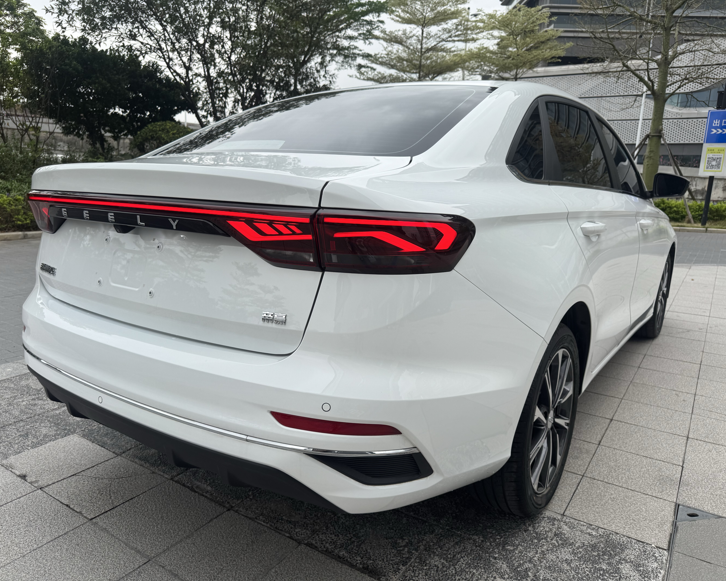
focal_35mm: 25
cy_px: 290
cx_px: 350
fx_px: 537
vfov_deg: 56.8
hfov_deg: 68.1
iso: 80
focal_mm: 6.76
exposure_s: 1/1339
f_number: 1.78
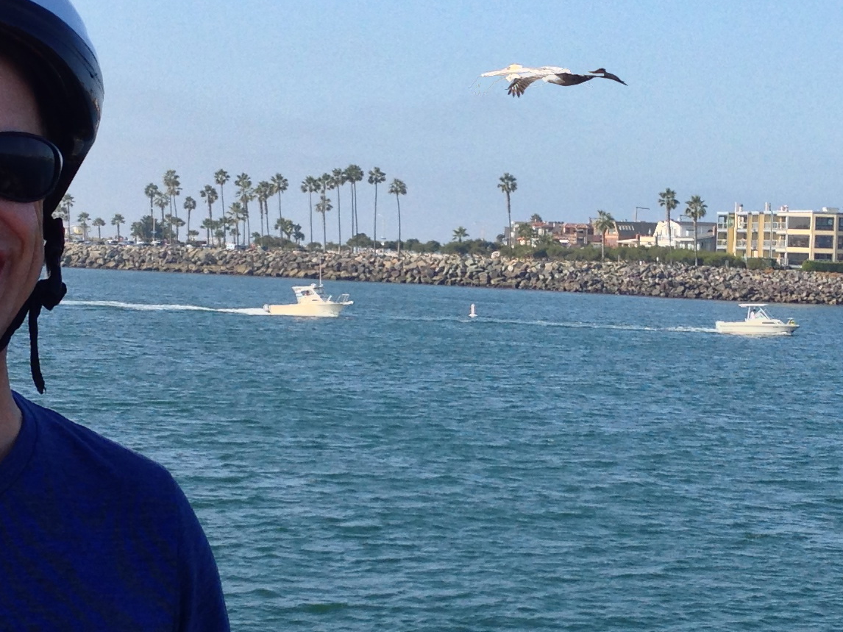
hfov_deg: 20.9
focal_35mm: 94
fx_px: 2289
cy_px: 349
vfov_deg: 15.7
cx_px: 465
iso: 50
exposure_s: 1/951
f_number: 2.4
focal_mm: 4.13
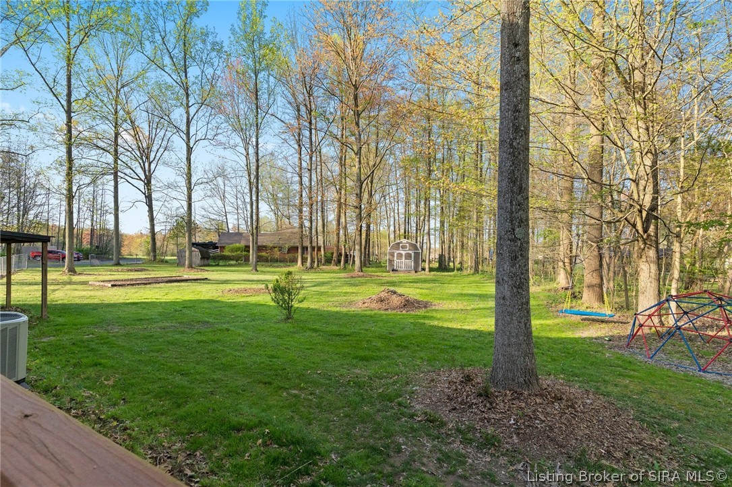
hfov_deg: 93.3
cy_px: 244
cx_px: 366
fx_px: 345
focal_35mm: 17
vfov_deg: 70.4
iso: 1250
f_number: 7.1
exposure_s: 1/640
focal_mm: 17
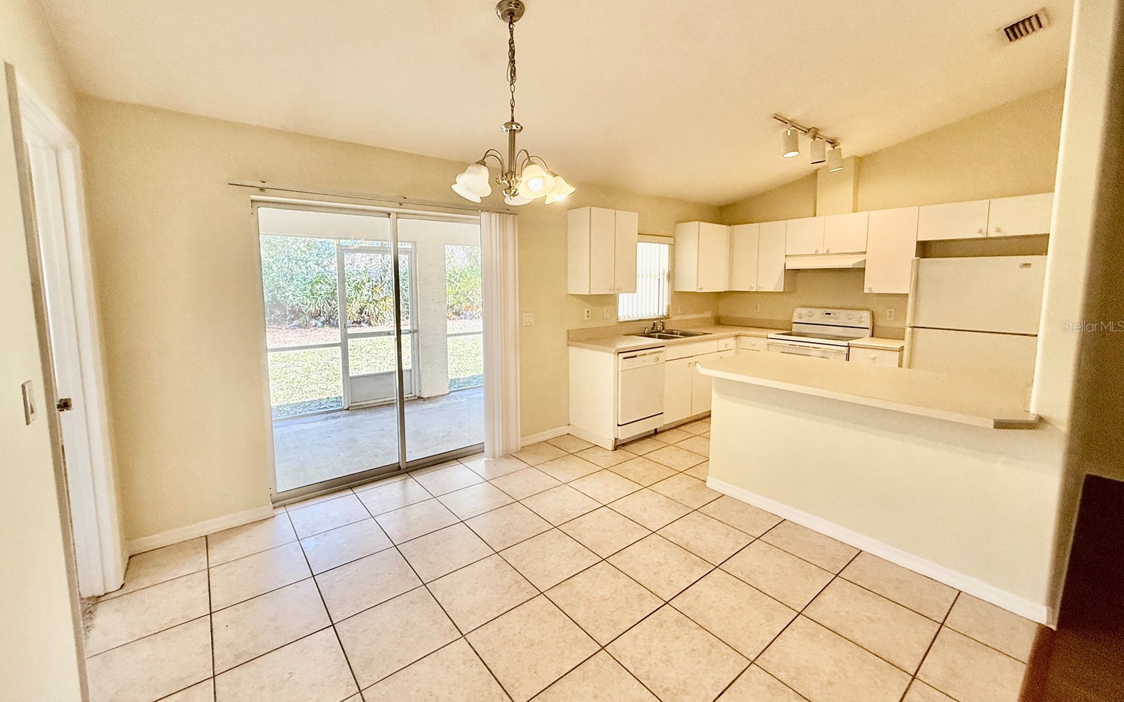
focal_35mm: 15
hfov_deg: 101.5
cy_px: 326
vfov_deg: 74.7
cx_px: 560
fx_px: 459
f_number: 2.2
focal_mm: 2.22
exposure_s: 1/120
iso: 200
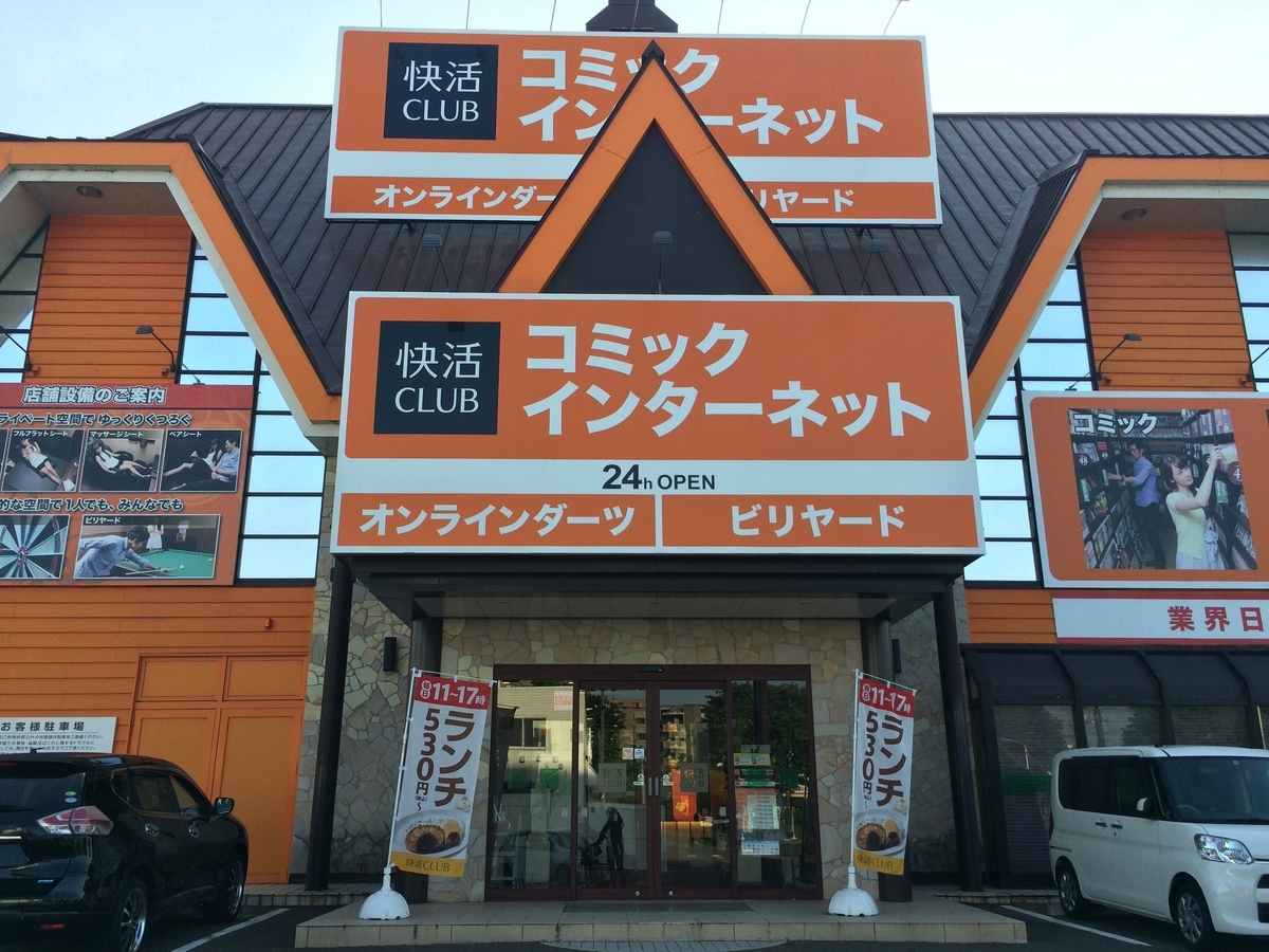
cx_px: 634
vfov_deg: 48.2
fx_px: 1063
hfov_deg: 61.7
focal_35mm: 29
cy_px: 476
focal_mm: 4.15
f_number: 2.2
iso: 32
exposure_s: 1/733
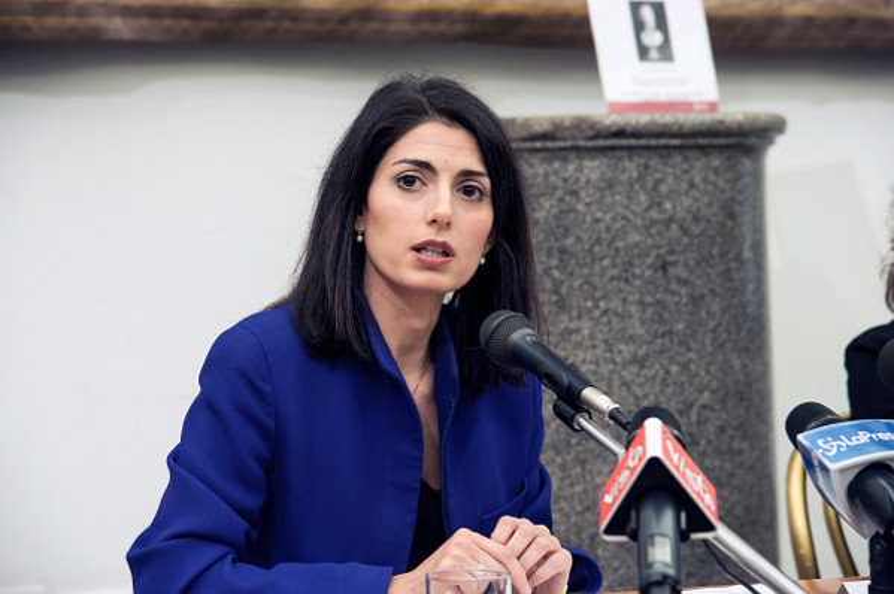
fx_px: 2977
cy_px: 297
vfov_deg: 11.4
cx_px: 447
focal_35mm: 120
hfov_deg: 17.1
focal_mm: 120
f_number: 5.6
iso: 2000
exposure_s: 1/60
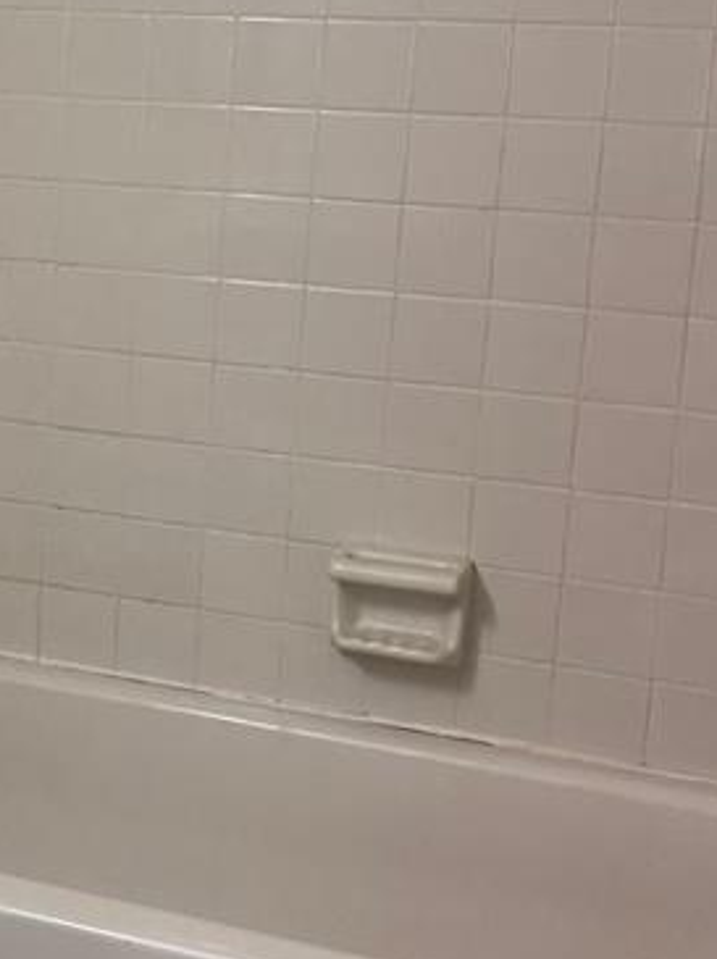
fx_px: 2186
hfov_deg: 17.6
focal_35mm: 79
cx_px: -168
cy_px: 363
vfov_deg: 24.7
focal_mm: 6.76
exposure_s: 1/120
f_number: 1.78
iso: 160
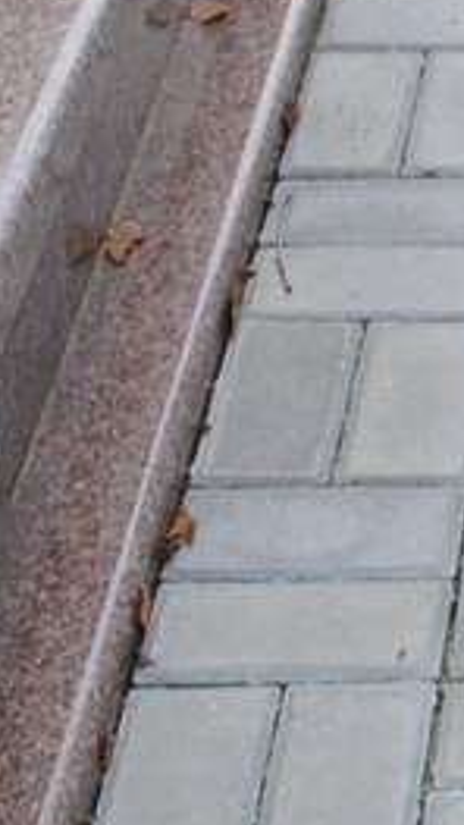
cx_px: 1099
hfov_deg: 8.6
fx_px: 2821
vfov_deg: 16.1
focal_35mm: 129
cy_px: -122
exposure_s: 1/100
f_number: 5
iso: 200
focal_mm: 18
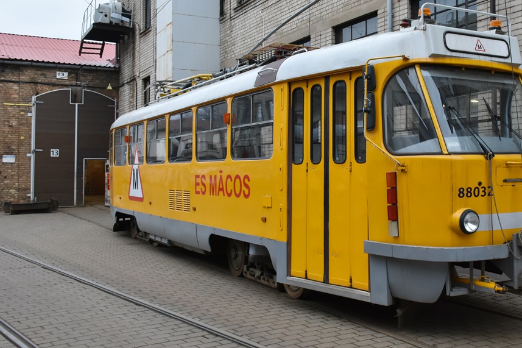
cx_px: 358
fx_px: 609
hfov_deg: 45.5
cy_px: 134
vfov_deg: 31.8
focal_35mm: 42
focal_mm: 20
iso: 800
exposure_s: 1/160
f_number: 6.3
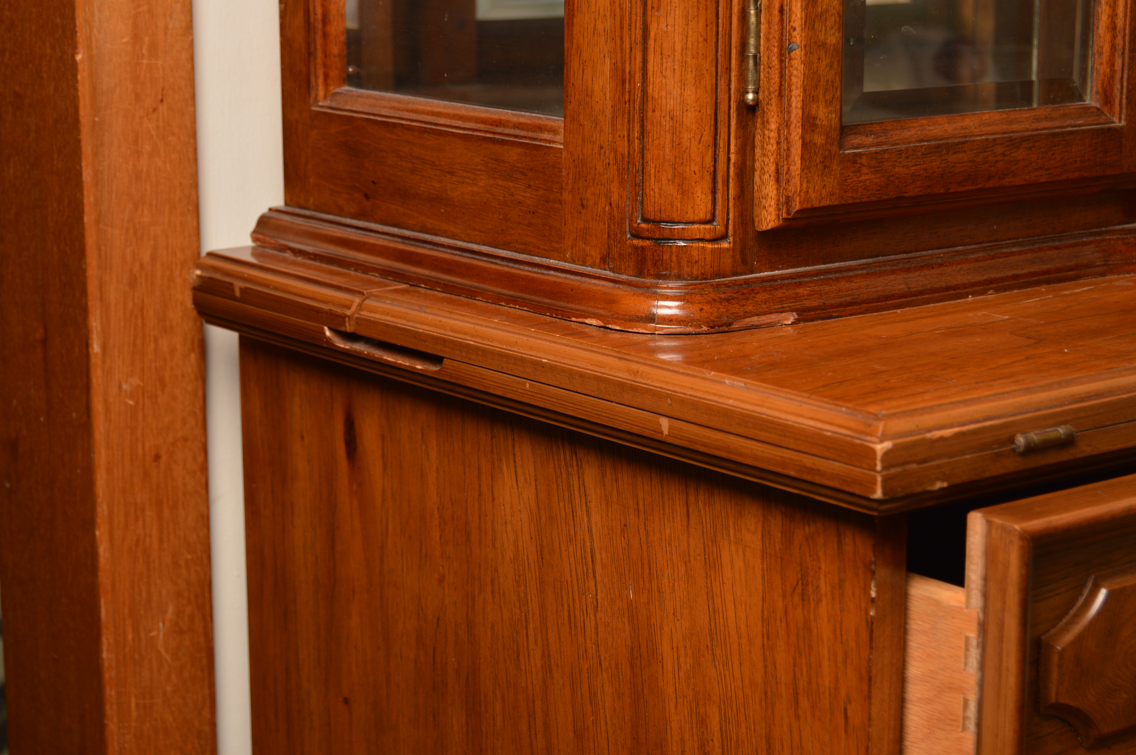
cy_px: 378
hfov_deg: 26.0
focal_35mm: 78
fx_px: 2459
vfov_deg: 17.5
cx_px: 568
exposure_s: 1/160
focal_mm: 52
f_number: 5.6
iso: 100
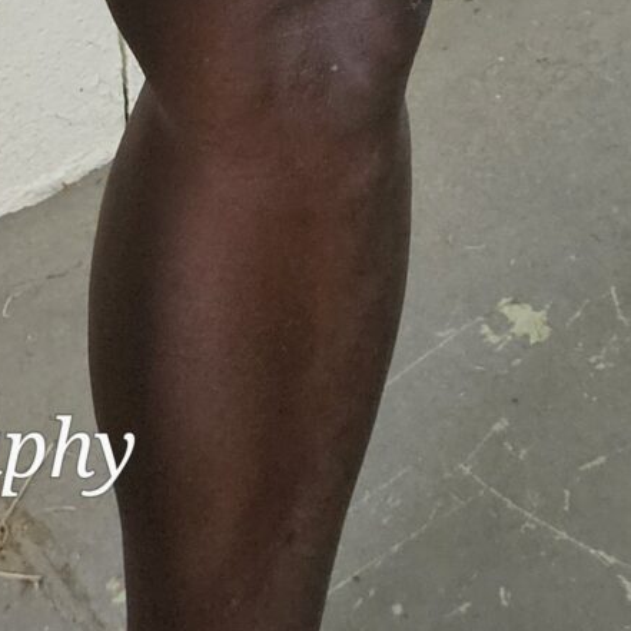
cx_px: 690
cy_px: -1163
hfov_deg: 14.4
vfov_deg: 10.9
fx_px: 2434
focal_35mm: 118
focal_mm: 5.4
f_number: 1.8
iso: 400
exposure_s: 1/170
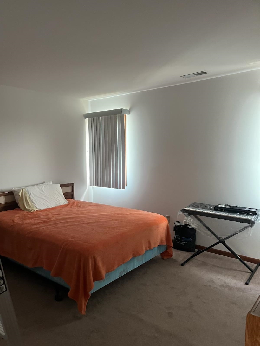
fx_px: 260
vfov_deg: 67.3
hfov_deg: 53.1
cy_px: 173
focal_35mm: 26
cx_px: 130
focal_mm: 5.1
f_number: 1.6
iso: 400
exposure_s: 1/60
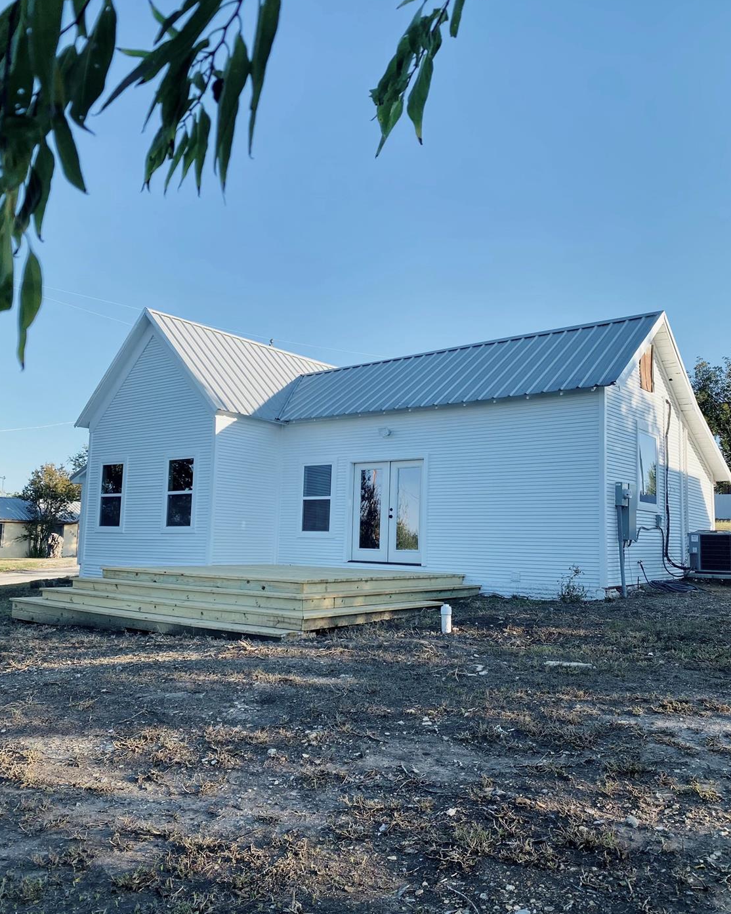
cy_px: 463
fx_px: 757
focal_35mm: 28
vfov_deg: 62.2
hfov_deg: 51.5
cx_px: 363
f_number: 1.8
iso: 32
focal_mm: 4.25
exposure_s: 1/1072
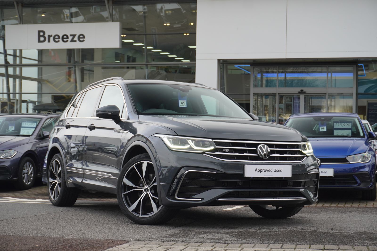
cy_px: 126
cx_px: 188
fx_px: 659
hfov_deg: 31.9
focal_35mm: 63
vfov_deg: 21.5
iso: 400
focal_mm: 42
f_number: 5.6
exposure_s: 1/160
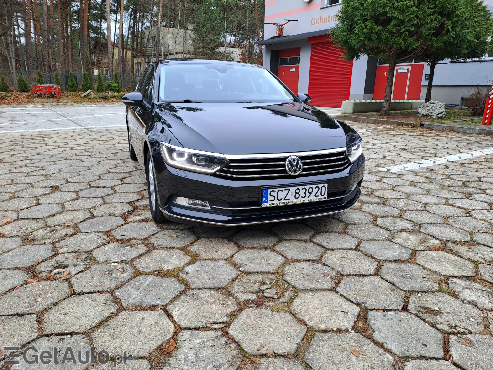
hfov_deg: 69.4
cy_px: 185
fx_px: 356
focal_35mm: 25
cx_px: 246
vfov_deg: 54.9
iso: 32
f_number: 1.8
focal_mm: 4.65
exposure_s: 1/120
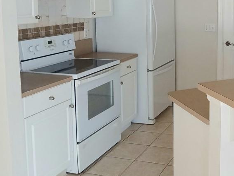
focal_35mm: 47
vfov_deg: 30.3
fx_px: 318
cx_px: 195
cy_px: 39
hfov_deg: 38.5
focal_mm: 3.98
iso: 250
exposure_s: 1/60.2
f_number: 1.8
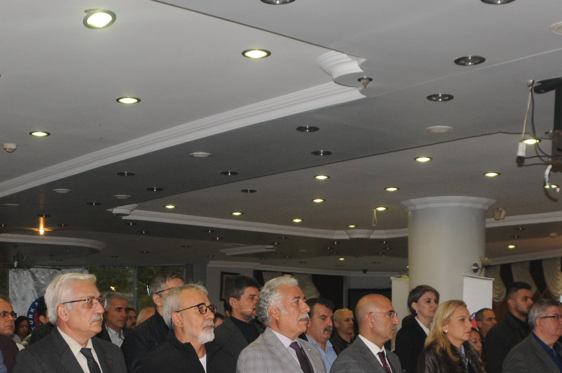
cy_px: 400
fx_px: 936
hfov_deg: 33.4
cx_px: 254
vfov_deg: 21.5
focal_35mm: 60
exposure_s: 1/60
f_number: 4.5
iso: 500
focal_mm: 18
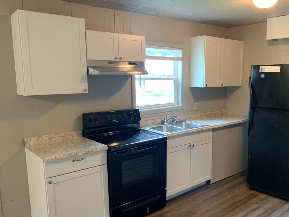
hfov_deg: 56.3
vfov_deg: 44.1
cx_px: 175
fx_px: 267
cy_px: 118
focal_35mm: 32
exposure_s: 1/60
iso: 250
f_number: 1.8
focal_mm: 4.25
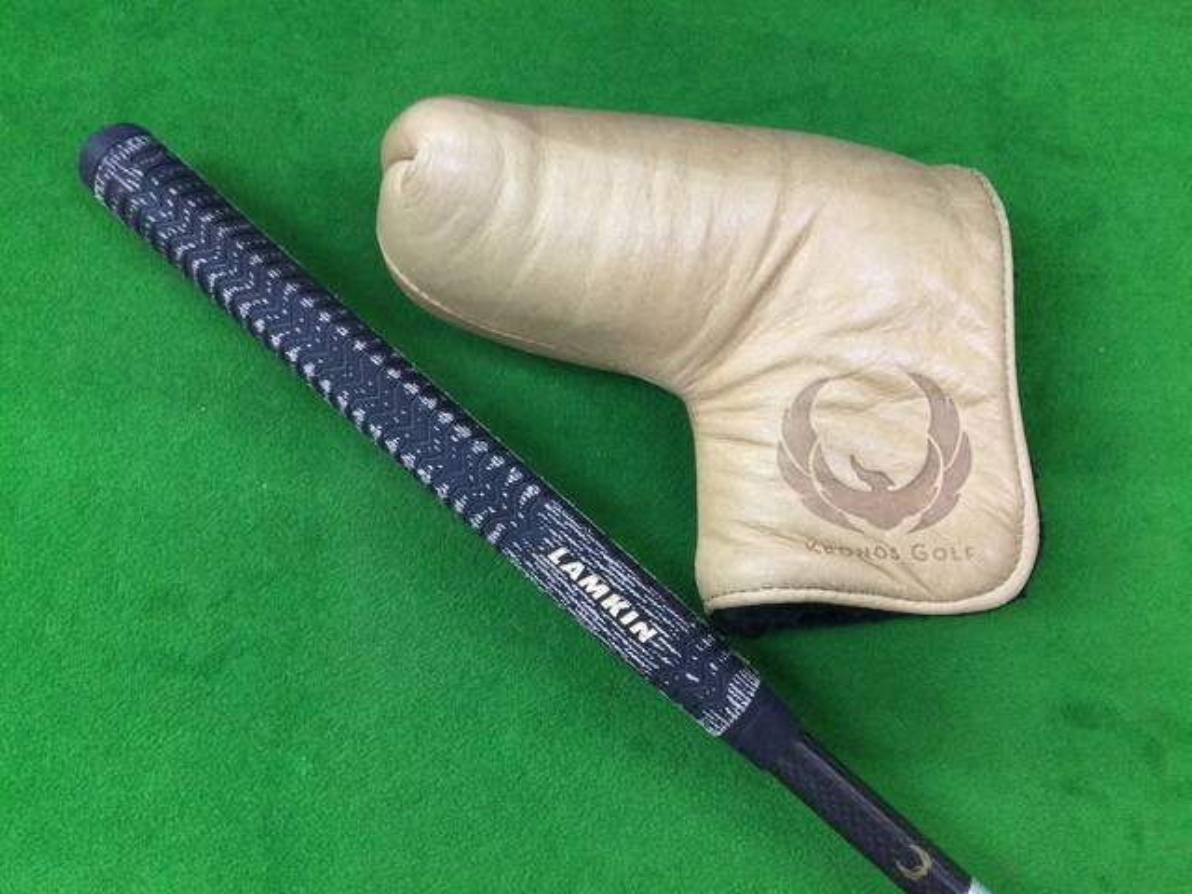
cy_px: 447
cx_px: 596
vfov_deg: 45.4
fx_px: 1067
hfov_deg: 58.4
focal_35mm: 31
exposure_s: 1/30
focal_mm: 3.3
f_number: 2.4
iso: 80
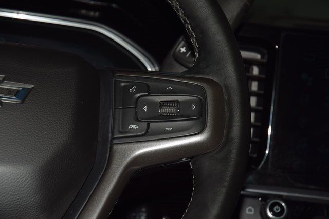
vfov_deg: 13.0
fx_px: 960
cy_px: 110
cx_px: 164
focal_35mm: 105
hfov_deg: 19.5
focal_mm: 70
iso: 100
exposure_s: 1/125
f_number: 8
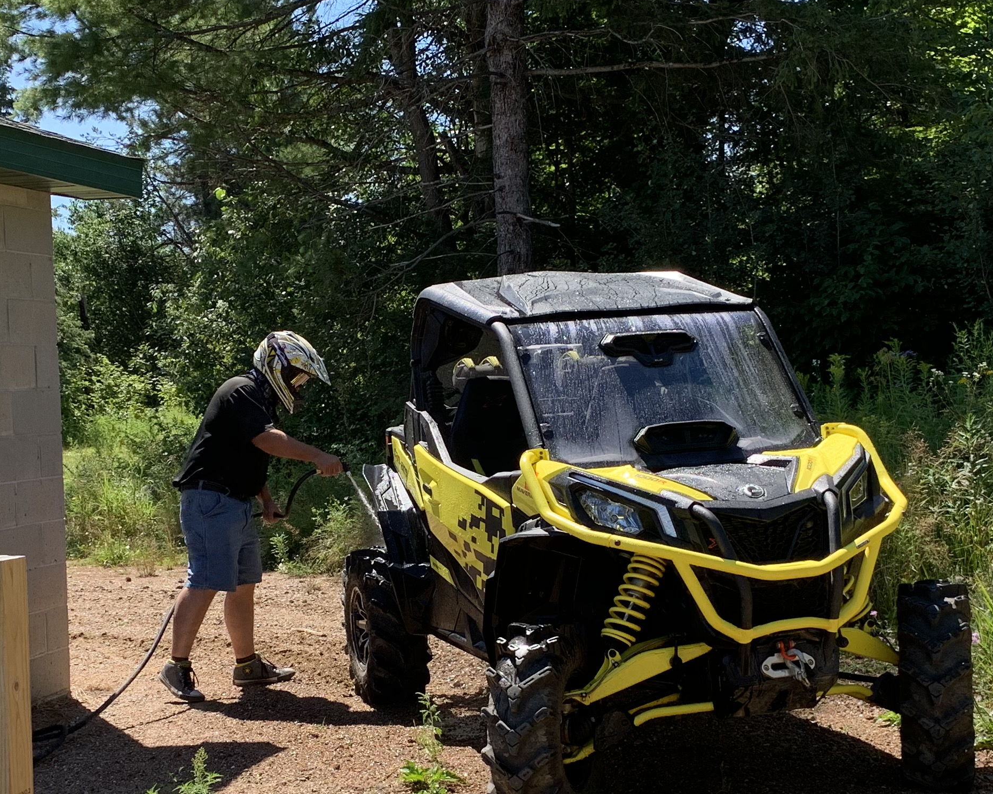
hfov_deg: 34.1
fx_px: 1616
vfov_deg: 27.4
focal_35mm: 55
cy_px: 534
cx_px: 434
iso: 25
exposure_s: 1/835
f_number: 1.8
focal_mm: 4.25
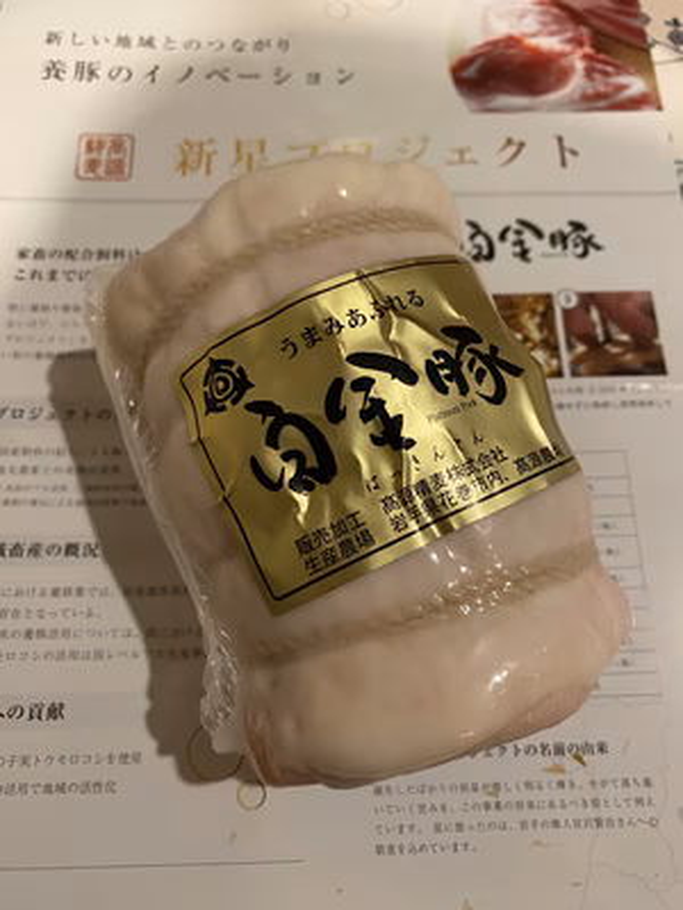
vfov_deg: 69.4
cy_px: 455
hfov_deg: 54.9
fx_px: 658
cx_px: 342
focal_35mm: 25
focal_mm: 4.25
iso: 320
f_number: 1.8
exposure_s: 1/50
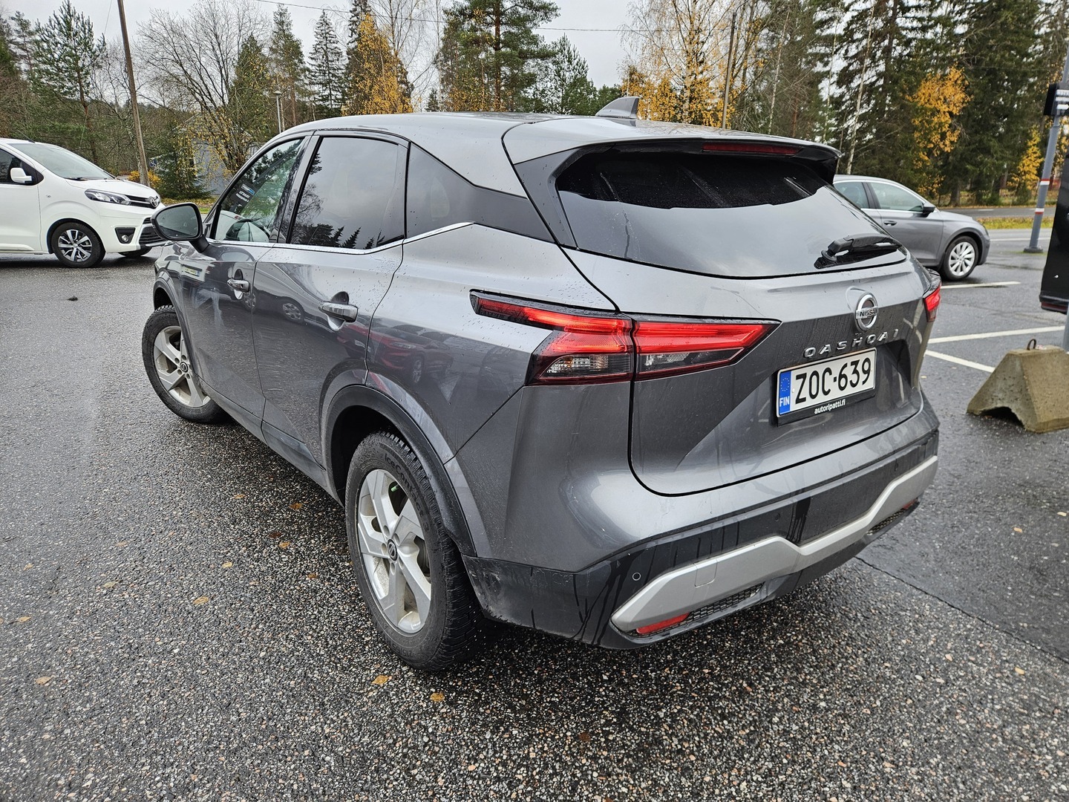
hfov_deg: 73.9
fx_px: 710
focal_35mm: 23
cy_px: 401
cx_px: 534
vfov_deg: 58.9
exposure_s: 1/100
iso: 40
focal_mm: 5.4
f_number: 1.8
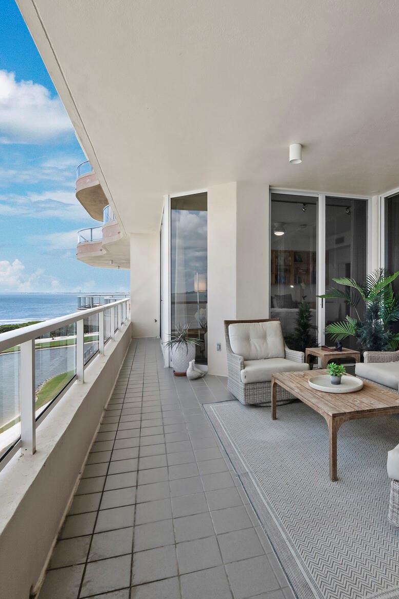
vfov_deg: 84.0
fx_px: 332
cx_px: 254
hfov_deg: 60.9
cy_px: 301
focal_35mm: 20
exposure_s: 1/50
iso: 400
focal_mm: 7
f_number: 11
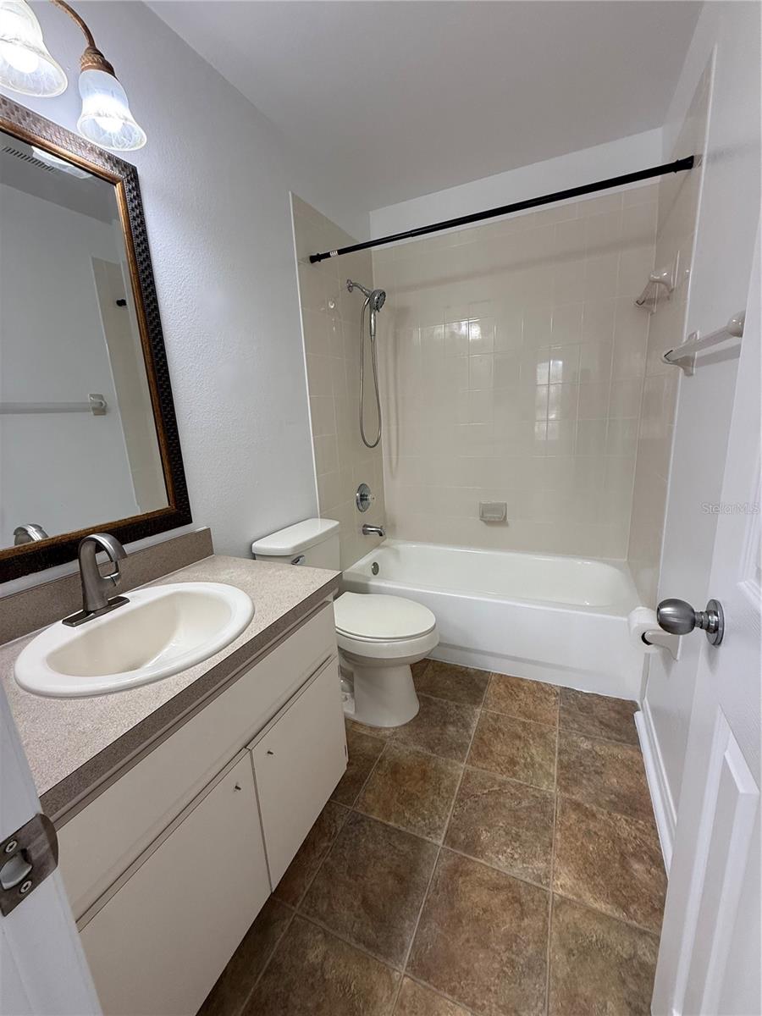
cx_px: 381
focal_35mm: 14
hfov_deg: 85.7
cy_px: 508
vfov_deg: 102.1
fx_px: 411
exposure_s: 1/120
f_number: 2.2
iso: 160
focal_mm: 2.22
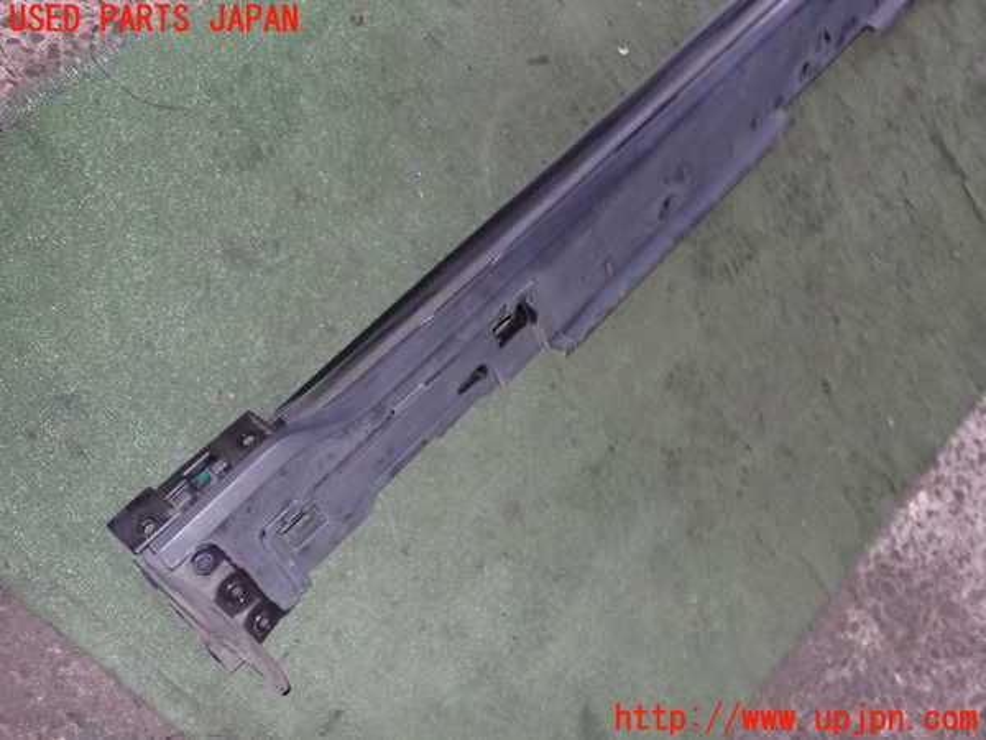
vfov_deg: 46.8
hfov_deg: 60.0
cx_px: 493
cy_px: 370
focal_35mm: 30
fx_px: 855
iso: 800
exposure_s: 1/30
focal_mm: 5.4
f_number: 2.3
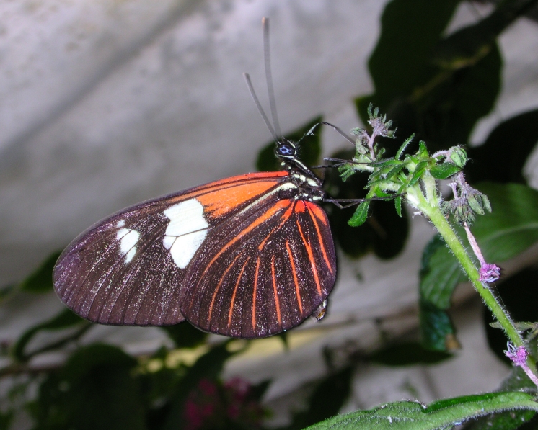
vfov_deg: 22.8
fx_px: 1067
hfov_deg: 28.3
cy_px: 215
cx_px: 270
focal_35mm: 67
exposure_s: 1/30
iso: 100
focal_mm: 9.7
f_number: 5.9
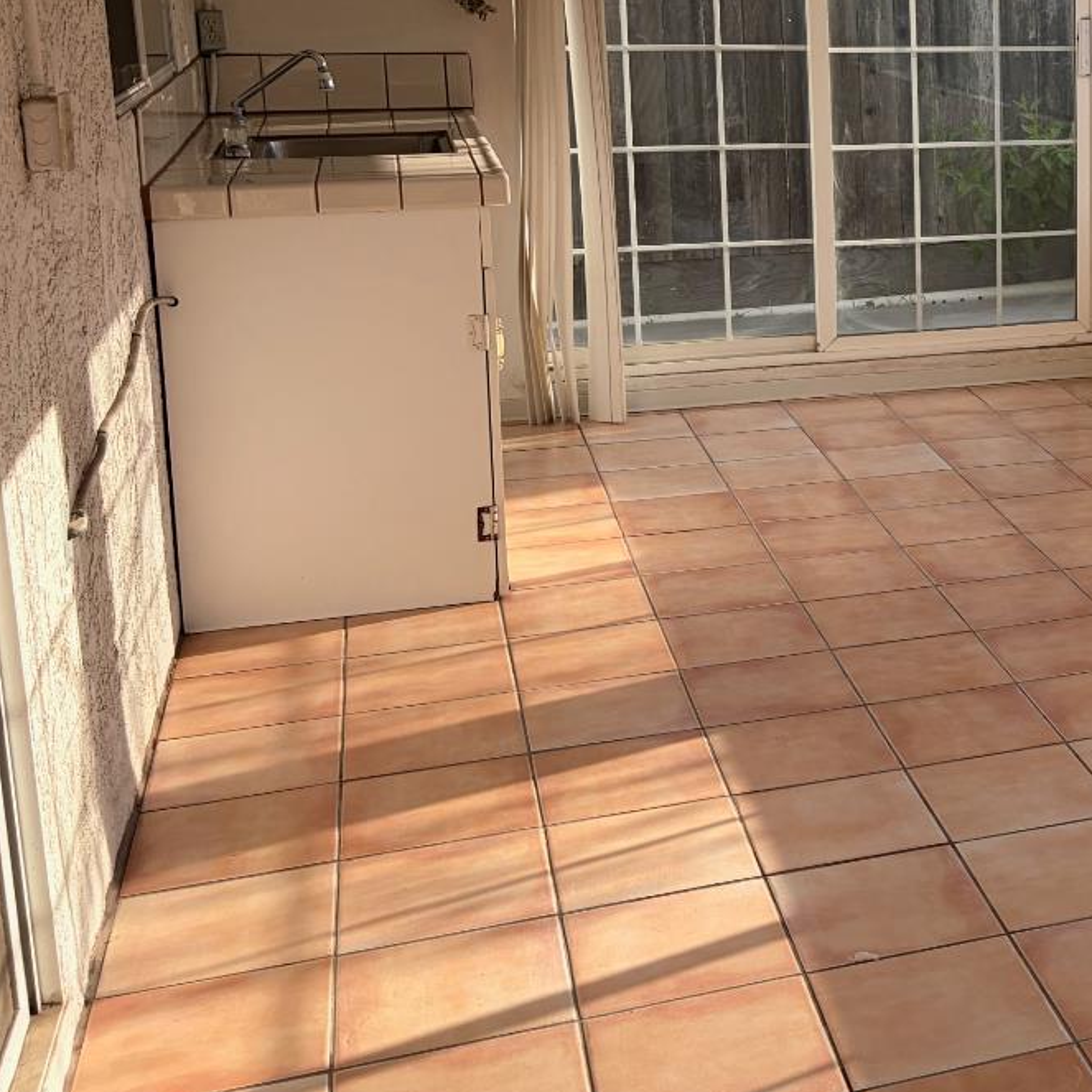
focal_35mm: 52
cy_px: 304
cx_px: 1207
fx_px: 1856
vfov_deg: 32.3
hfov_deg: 29.5
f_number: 1.6
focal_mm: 5.96
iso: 50
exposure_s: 1/773
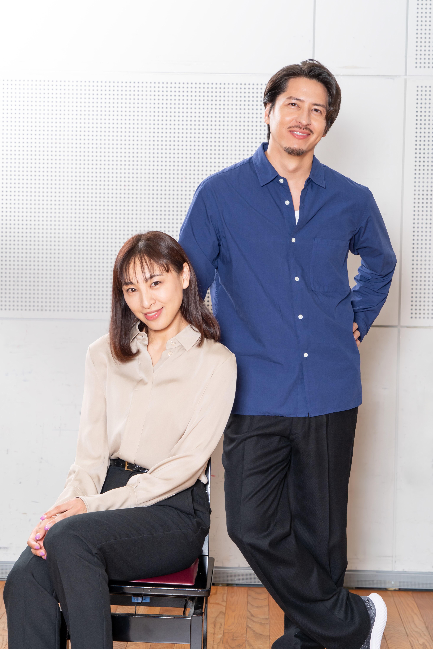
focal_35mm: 82
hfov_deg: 16.7
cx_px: 216
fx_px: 1479
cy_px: 324
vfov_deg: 24.8
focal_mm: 82
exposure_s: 1/100
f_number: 11
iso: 640
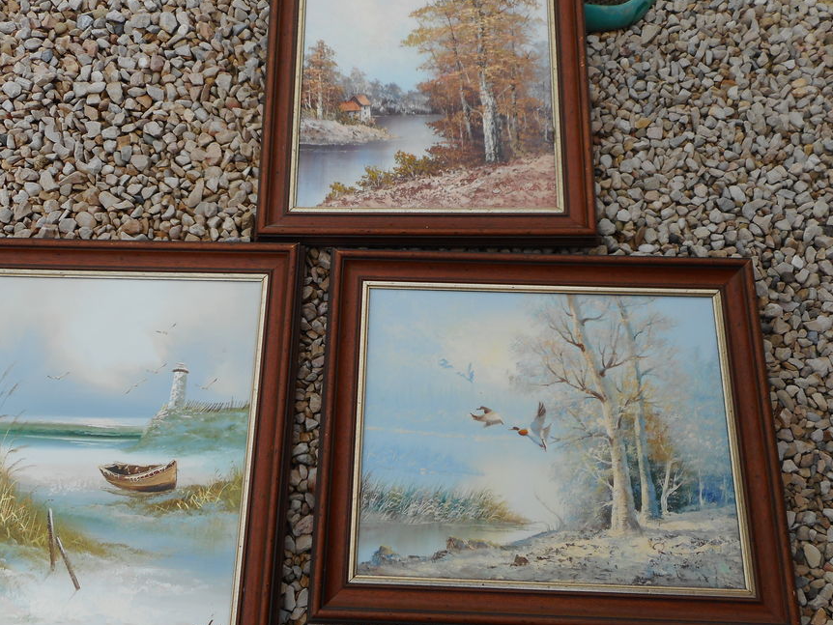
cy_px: 321
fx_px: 698
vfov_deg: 48.2
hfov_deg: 61.6
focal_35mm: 29
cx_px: 388
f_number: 3.7
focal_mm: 4.5
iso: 80
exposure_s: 1/400
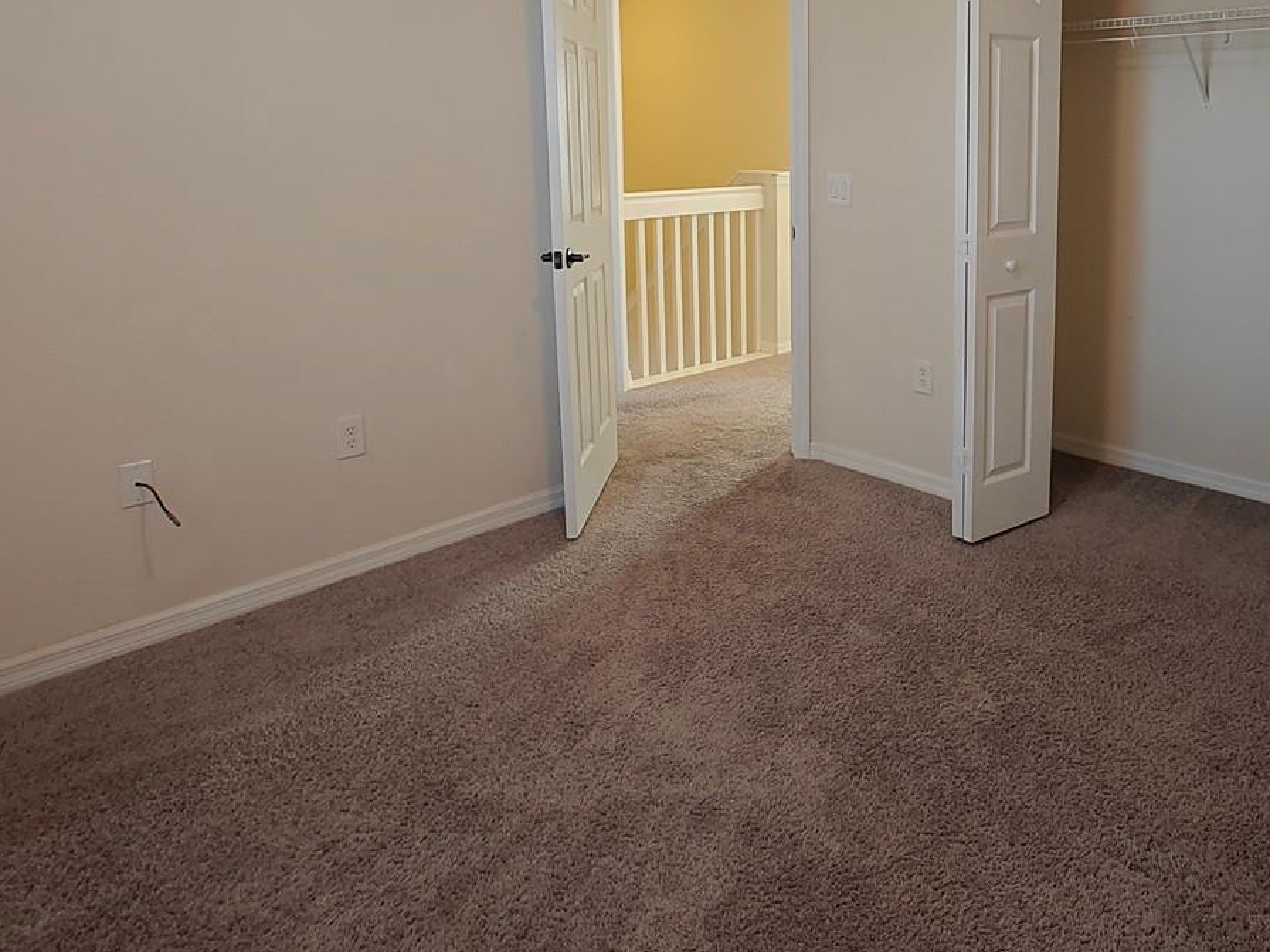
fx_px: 917
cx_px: 818
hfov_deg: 68.0
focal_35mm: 25
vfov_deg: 53.0
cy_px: 268
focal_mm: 2.62
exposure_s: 1/30
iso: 400
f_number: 2.2
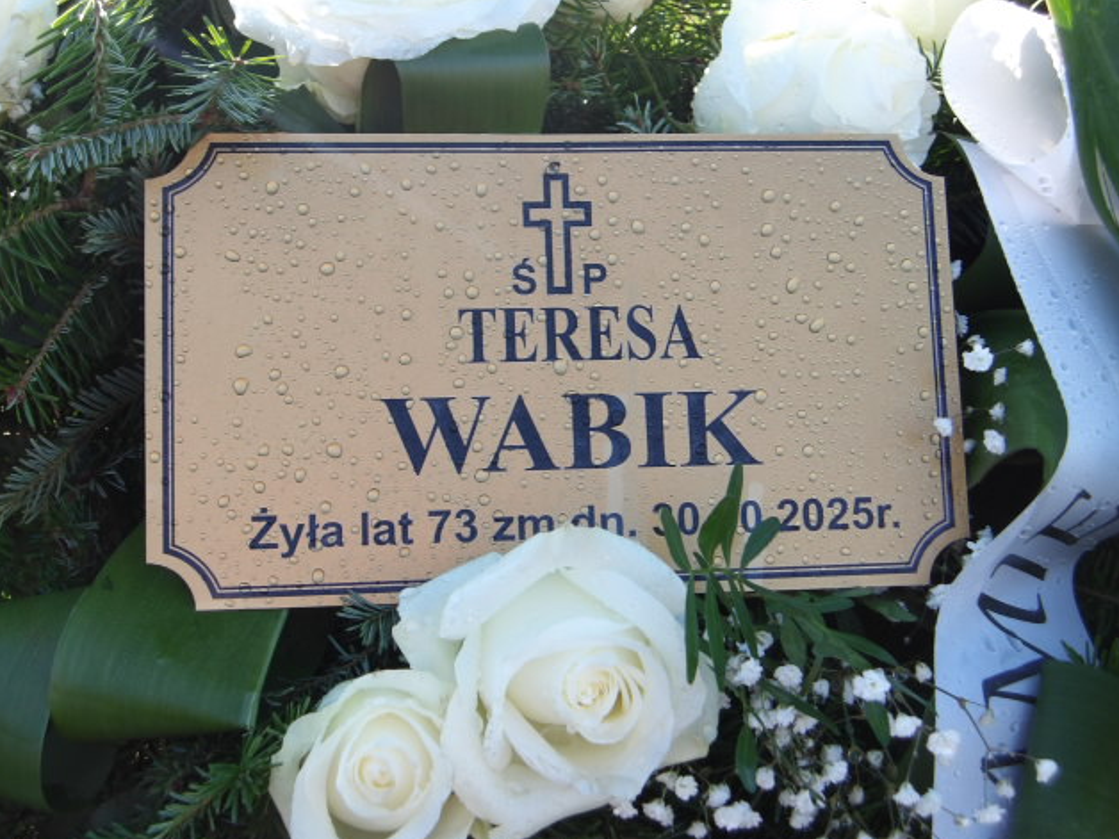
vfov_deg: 27.0
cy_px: 424
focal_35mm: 54
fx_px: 1746
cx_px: 552
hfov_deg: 35.5
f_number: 4.2
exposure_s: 1/111
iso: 100
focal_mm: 9.4
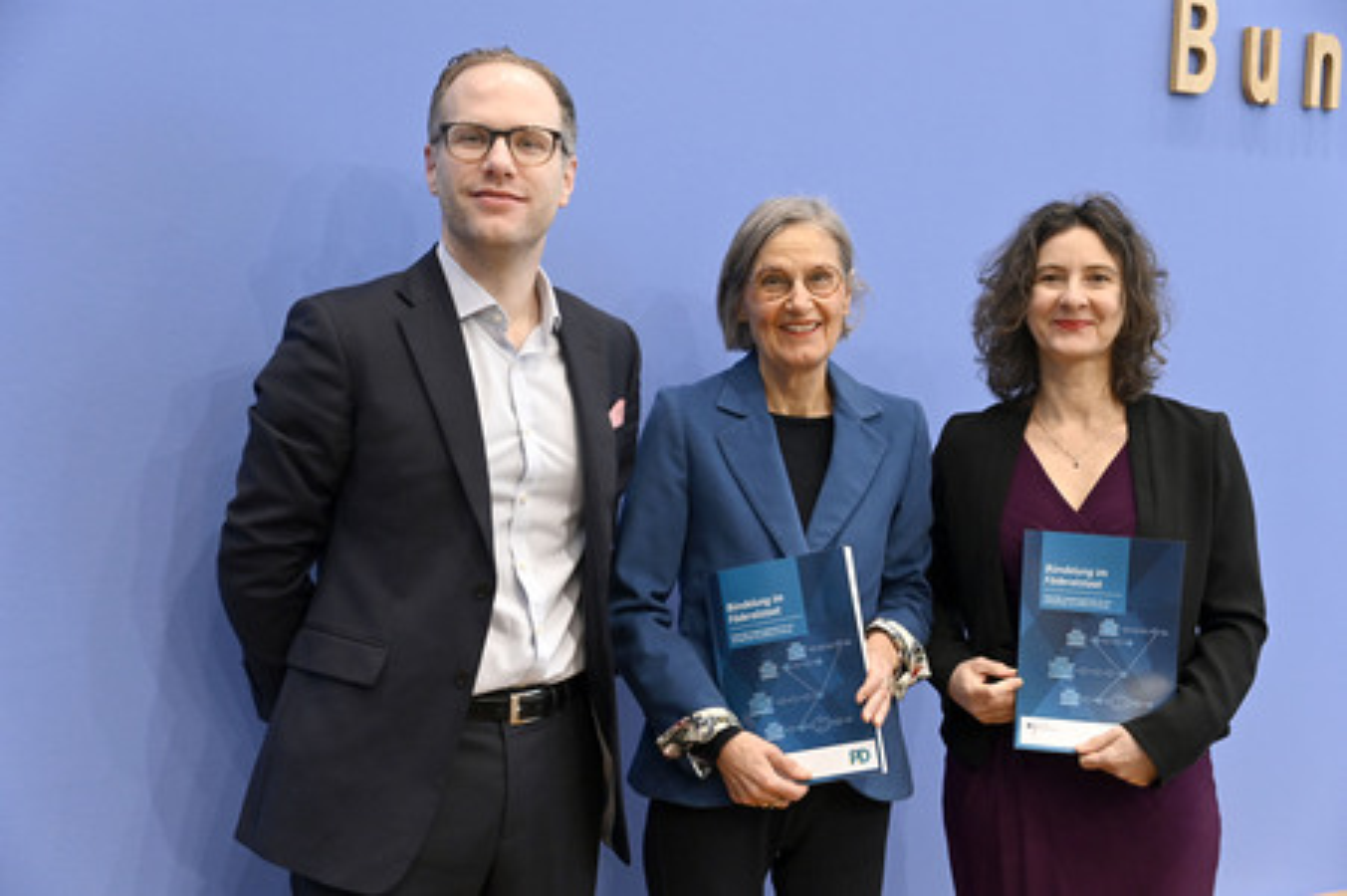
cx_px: 674
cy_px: 448
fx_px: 2169
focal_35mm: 58
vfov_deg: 23.3
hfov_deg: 34.5
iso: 5000
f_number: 5
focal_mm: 58
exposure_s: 1/400
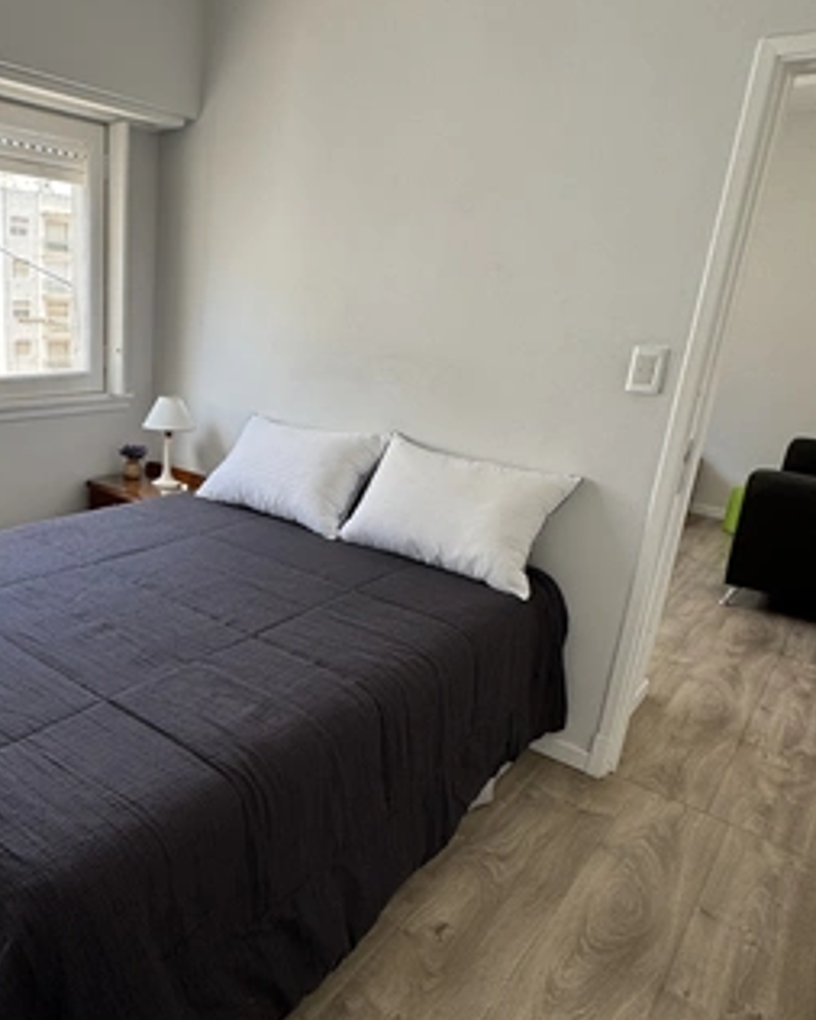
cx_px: 229
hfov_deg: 67.5
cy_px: 526
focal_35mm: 19
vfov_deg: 83.2
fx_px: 573
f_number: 2.2
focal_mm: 2.22
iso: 40
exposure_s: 1/131
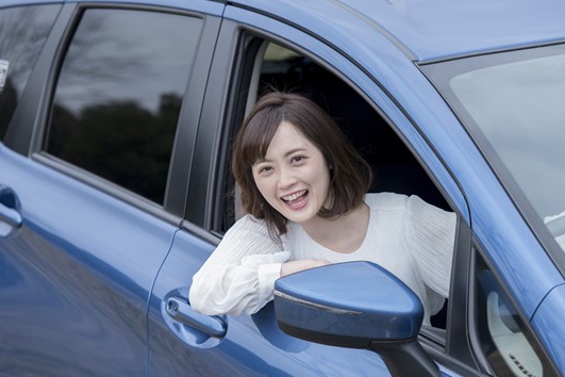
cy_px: 202
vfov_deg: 7.2
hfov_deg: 10.8
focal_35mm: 190
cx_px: 326
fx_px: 2982
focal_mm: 140
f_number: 5
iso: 400
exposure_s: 1/400
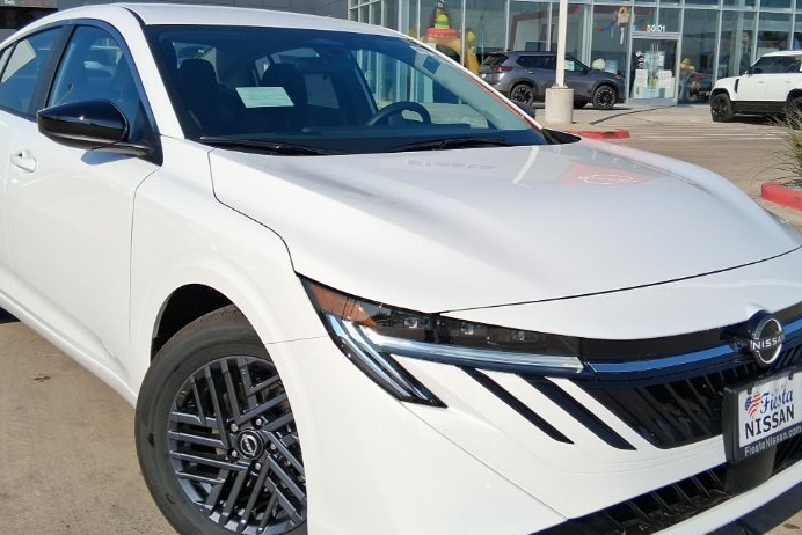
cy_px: 218
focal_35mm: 40
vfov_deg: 33.3
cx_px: 423
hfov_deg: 48.4
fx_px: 891
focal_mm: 3.98
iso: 25
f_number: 1.8
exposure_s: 1/1314
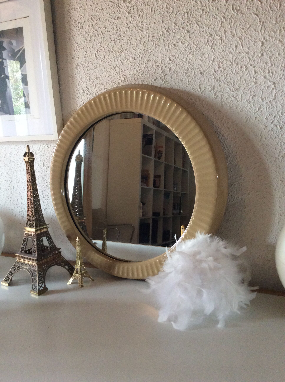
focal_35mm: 32
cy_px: 191
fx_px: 352
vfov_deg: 56.9
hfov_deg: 44.1
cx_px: 142
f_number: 2.4
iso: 160
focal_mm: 3.3
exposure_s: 1/25
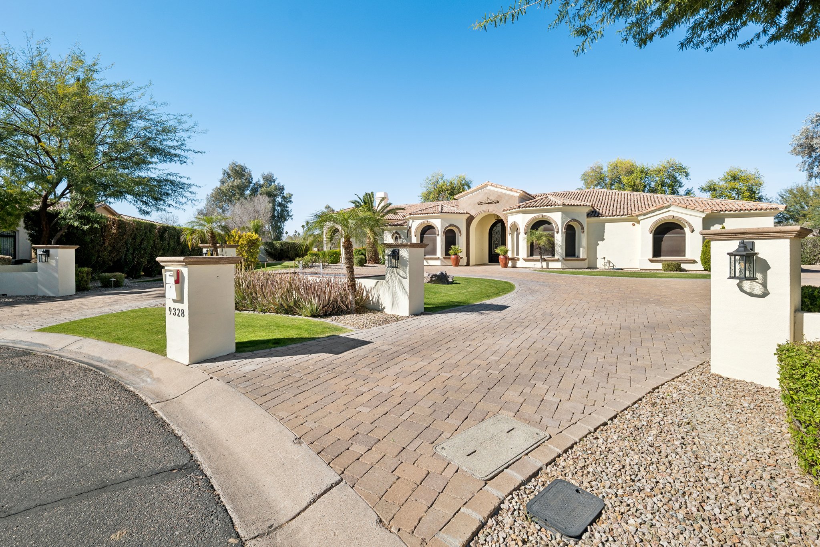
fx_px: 342
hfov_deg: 100.4
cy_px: 274
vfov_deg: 77.3
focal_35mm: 15
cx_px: 410
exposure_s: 1/1000
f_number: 8
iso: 400
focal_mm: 15
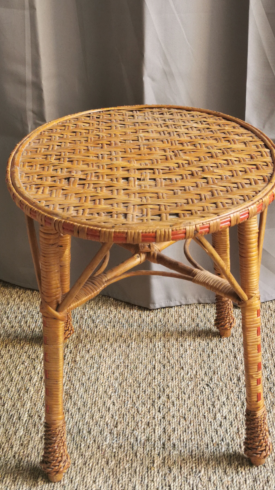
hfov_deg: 23.5
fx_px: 661
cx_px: 158
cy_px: 247
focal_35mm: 51
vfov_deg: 40.6
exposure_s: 1/100
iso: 100
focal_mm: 5.58
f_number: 1.8
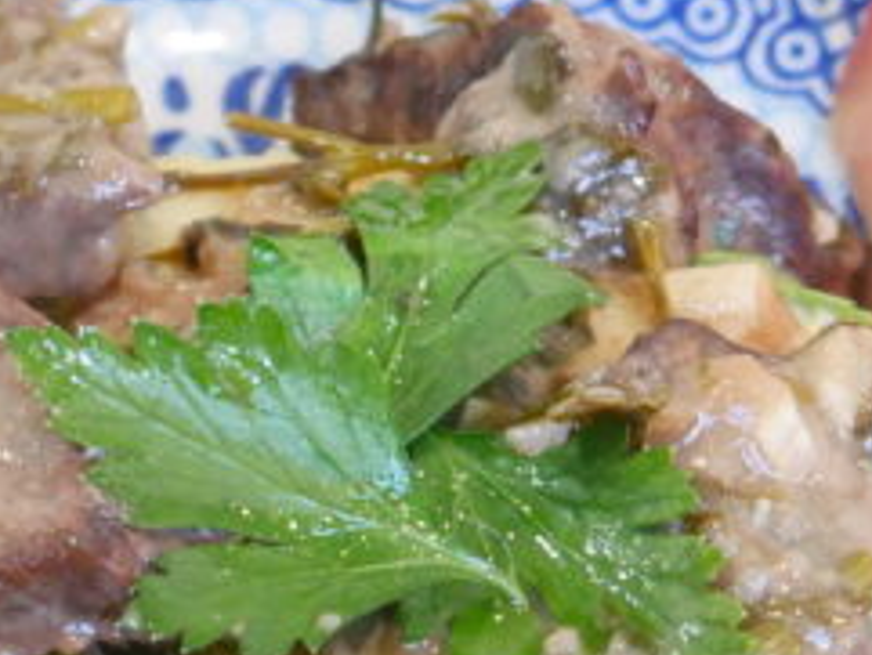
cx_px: 452
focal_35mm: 246
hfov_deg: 8.0
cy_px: 588
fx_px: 6200
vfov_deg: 6.0
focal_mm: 29
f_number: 5.4
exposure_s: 1/60
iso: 2000
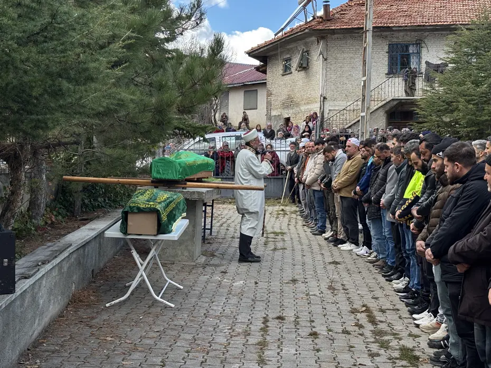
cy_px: 184
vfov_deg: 28.0
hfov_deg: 36.8
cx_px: 246
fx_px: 738
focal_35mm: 52
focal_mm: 5.96
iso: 32
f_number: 1.6
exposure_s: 1/320
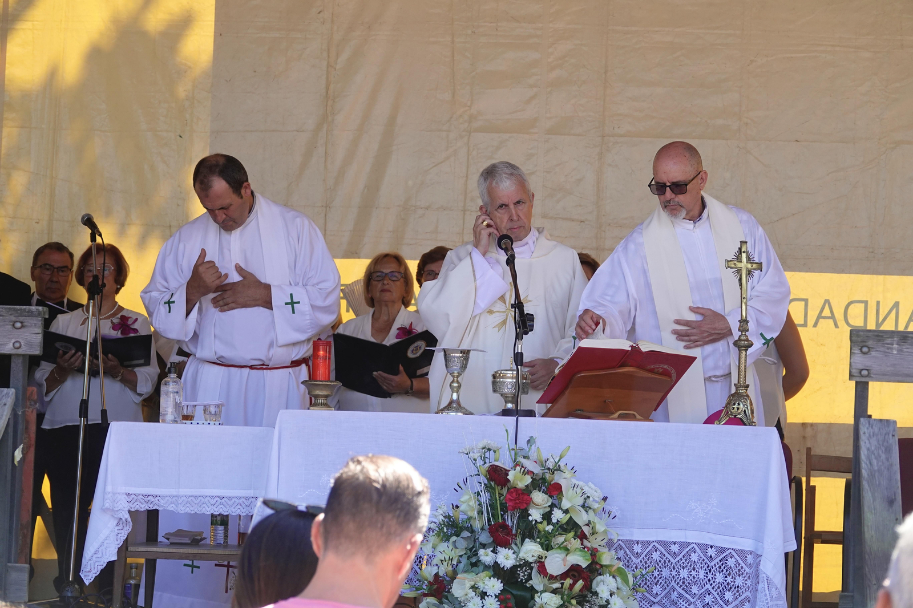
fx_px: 3524
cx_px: 456
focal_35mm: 139
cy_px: 304
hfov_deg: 14.8
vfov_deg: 9.9
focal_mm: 51.14
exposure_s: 1/250
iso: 200
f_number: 4
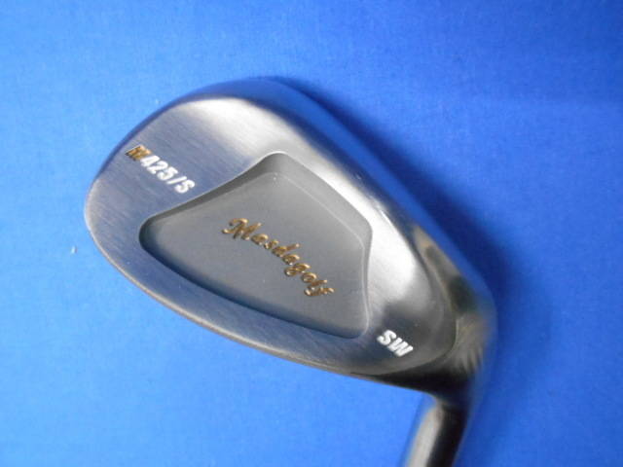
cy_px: 234
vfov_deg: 53.1
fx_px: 468
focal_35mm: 26
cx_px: 312
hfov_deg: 67.3
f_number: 3.2
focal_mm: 4.6
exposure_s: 1/50
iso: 800
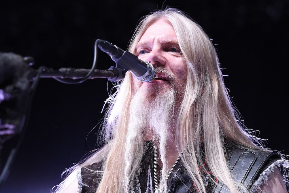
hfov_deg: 14.1
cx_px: 170
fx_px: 1172
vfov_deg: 9.4
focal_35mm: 146
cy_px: 89
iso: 6400
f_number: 6.3
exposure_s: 1/400
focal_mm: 122
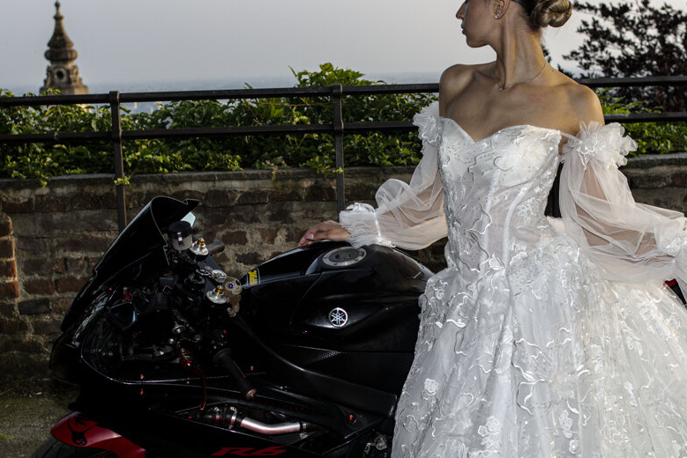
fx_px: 1107
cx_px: 396
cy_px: 273
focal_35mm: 58
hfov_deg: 34.4
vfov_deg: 23.4
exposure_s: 1/200
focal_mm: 24
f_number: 3.5
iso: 100
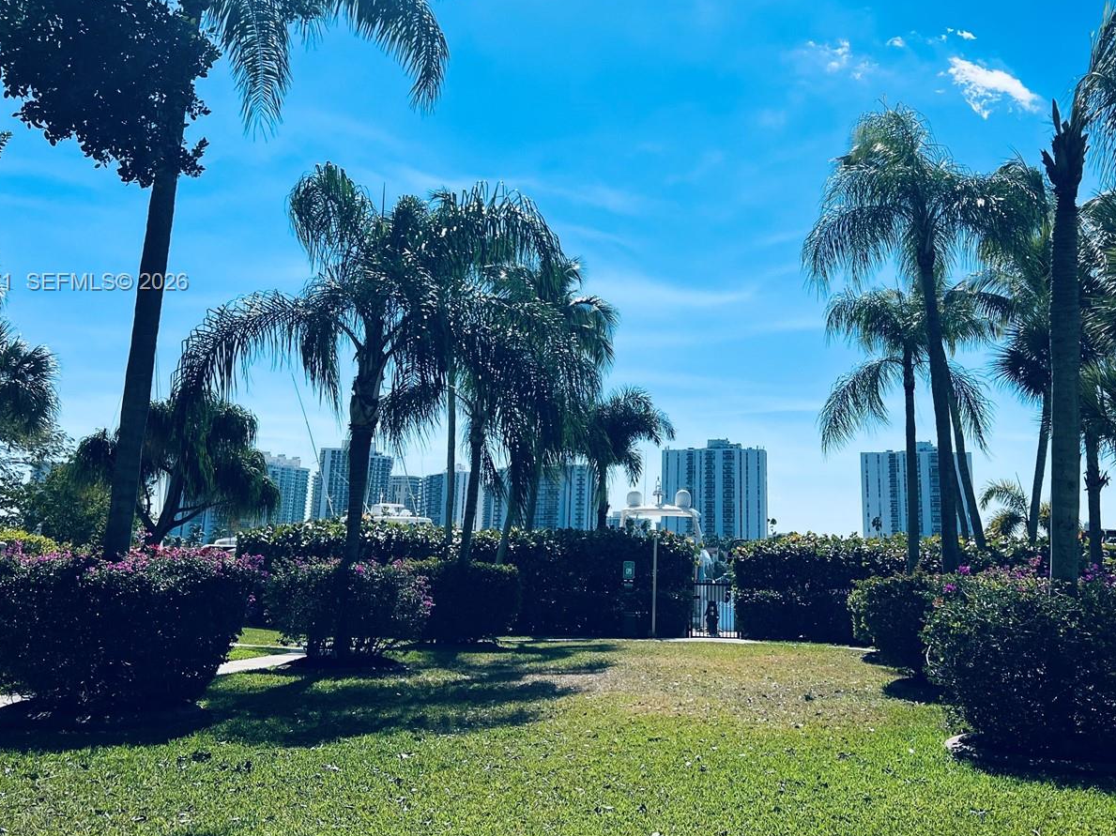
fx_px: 1128
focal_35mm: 35
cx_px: 647
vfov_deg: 40.2
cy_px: 283
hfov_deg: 52.4
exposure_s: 1/7463
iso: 50
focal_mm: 5.7
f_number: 1.5
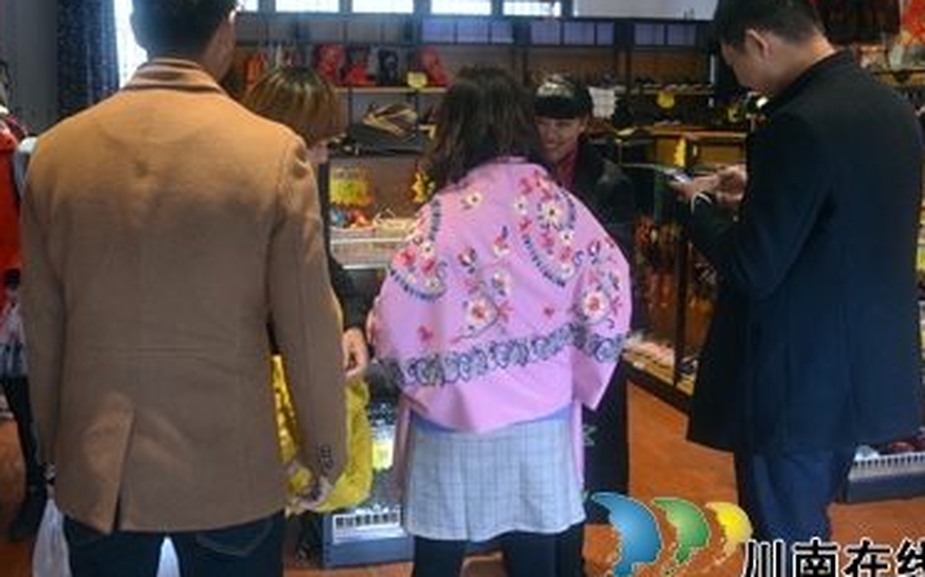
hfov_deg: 52.3
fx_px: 932
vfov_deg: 34.2
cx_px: 361
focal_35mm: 37
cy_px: 220
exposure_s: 1/30
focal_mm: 18
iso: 800
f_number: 3.5
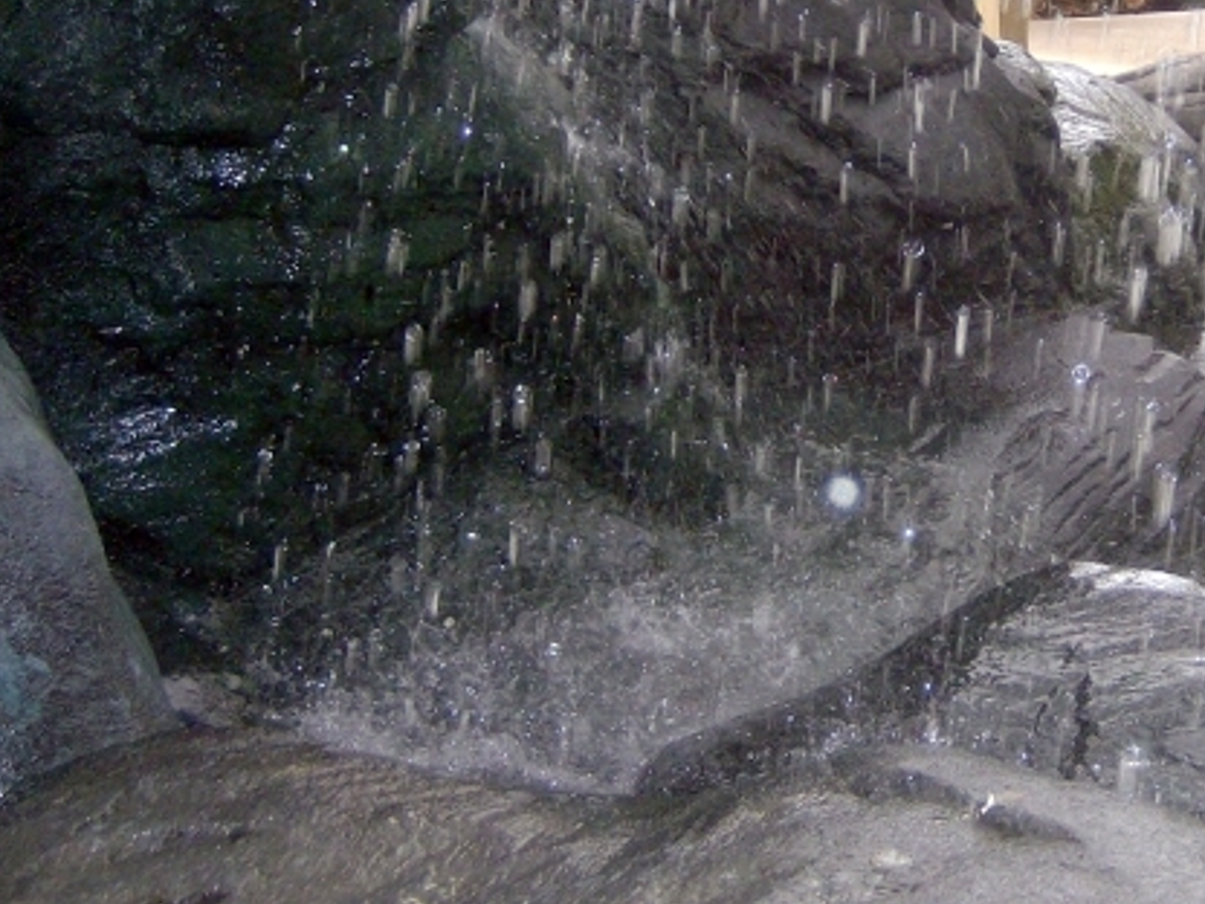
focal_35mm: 69
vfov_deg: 21.1
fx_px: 2402
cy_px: 232
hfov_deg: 27.2
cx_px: 1076
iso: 200
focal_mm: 6
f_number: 2.8
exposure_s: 1/215
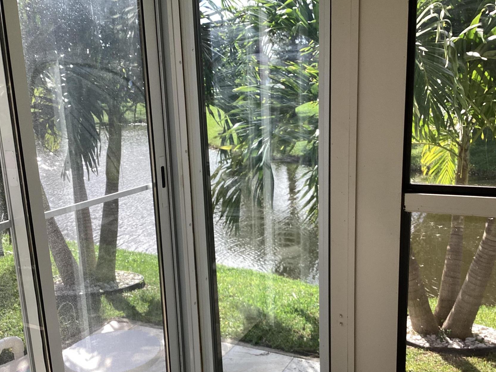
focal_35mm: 38
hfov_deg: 49.0
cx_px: 238
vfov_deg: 37.6
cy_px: 224
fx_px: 544
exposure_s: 1/267
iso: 25
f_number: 2.4
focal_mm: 3.3
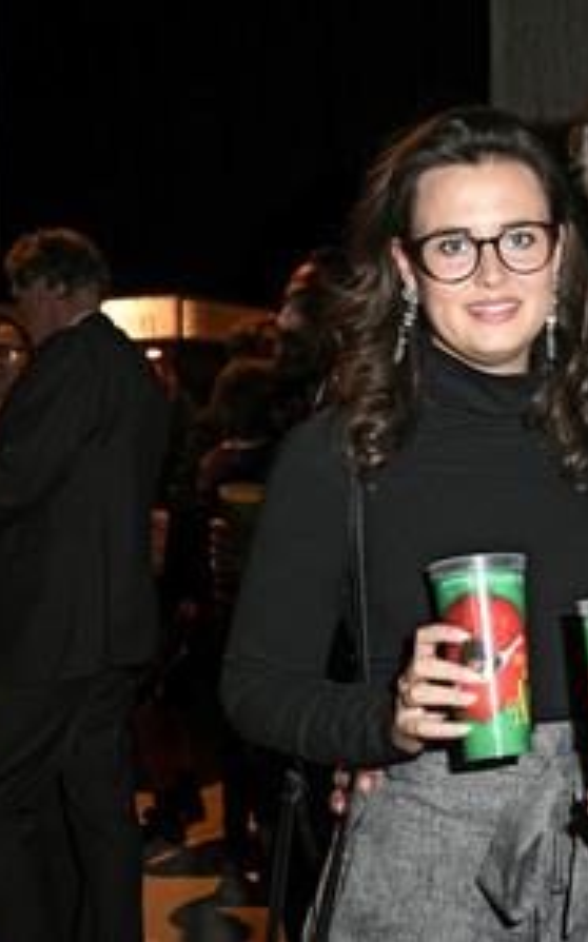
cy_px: 471
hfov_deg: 22.7
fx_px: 1386
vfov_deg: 37.5
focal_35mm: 54
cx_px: 624
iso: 2000
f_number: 6.3
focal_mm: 35
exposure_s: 1/60
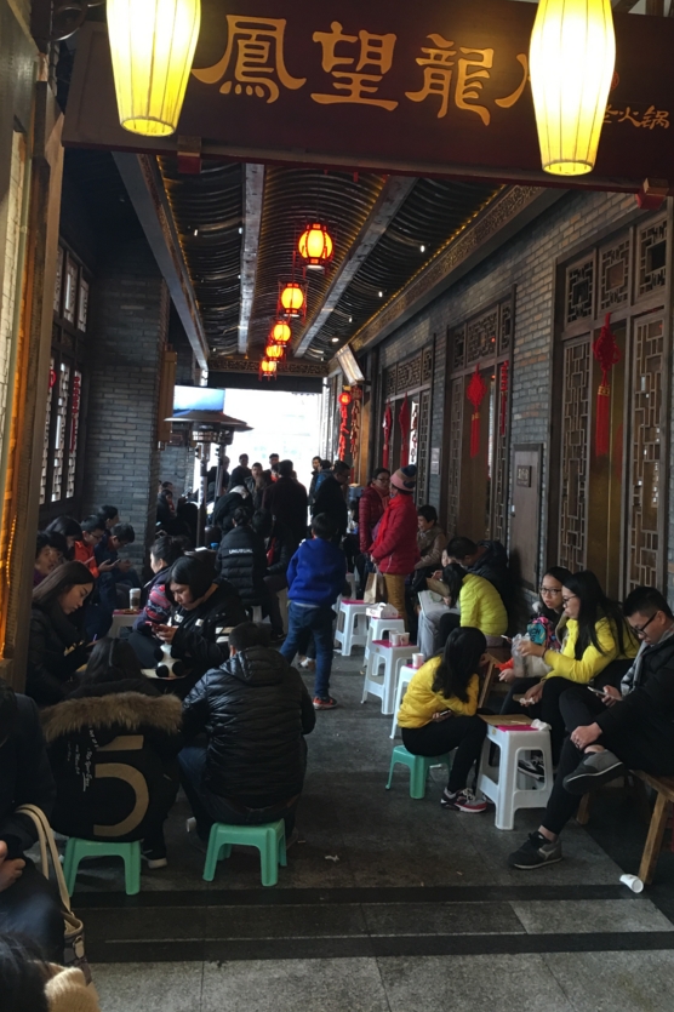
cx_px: 398
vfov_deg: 51.5
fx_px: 1040
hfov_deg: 35.8
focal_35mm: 37
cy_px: 393
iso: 50
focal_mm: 4.15
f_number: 2.2
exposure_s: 1/17
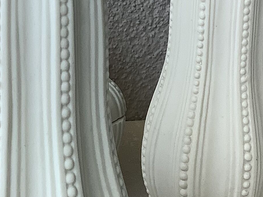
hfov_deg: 17.7
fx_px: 843
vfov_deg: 13.3
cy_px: 139
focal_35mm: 111
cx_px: 103
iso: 64
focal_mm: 3.3
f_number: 2.4
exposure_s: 1/100
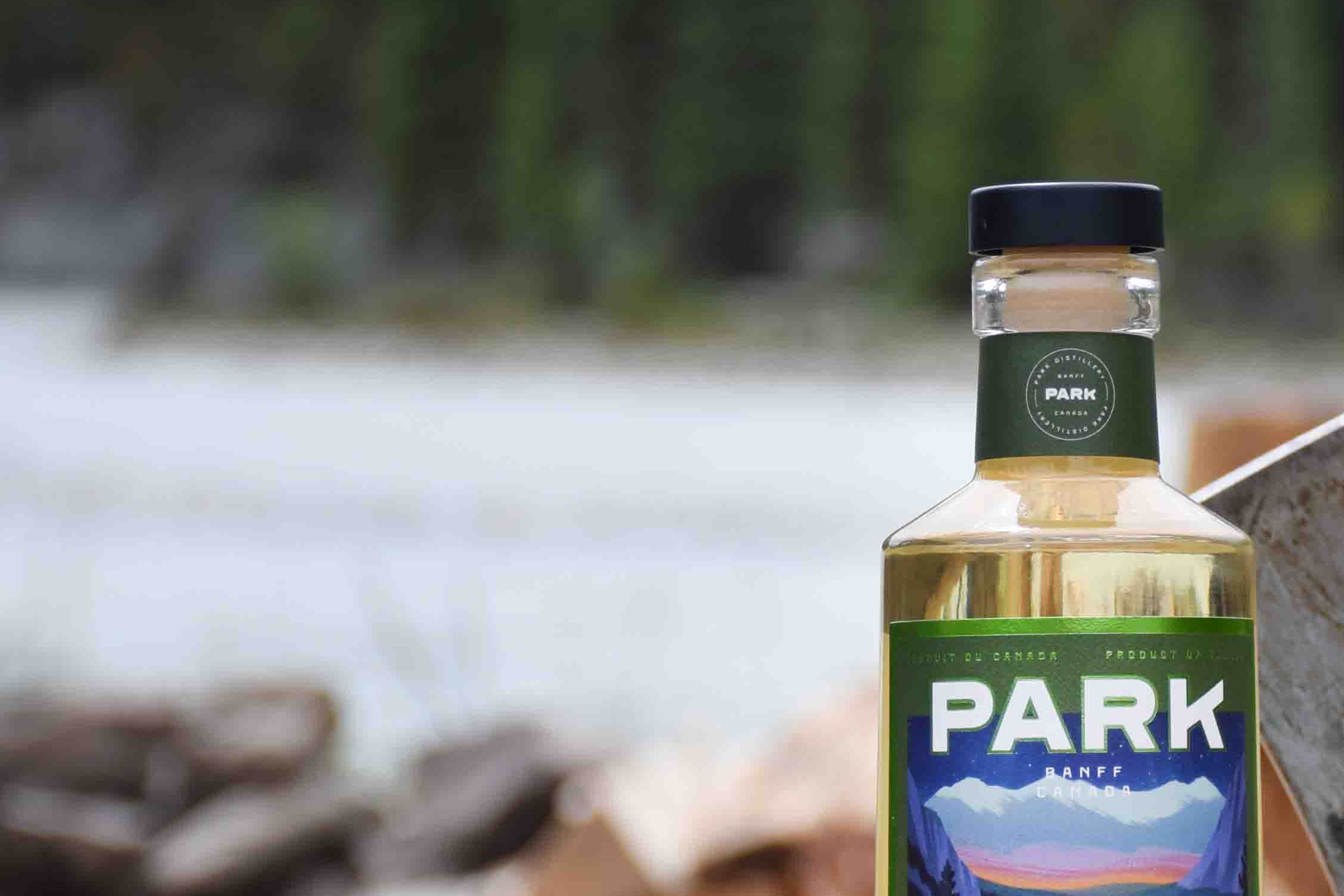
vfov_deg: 6.6
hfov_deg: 9.8
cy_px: 461
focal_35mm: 208
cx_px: 1495
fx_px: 7765
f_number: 4.8
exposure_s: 1/640
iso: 100
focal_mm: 52
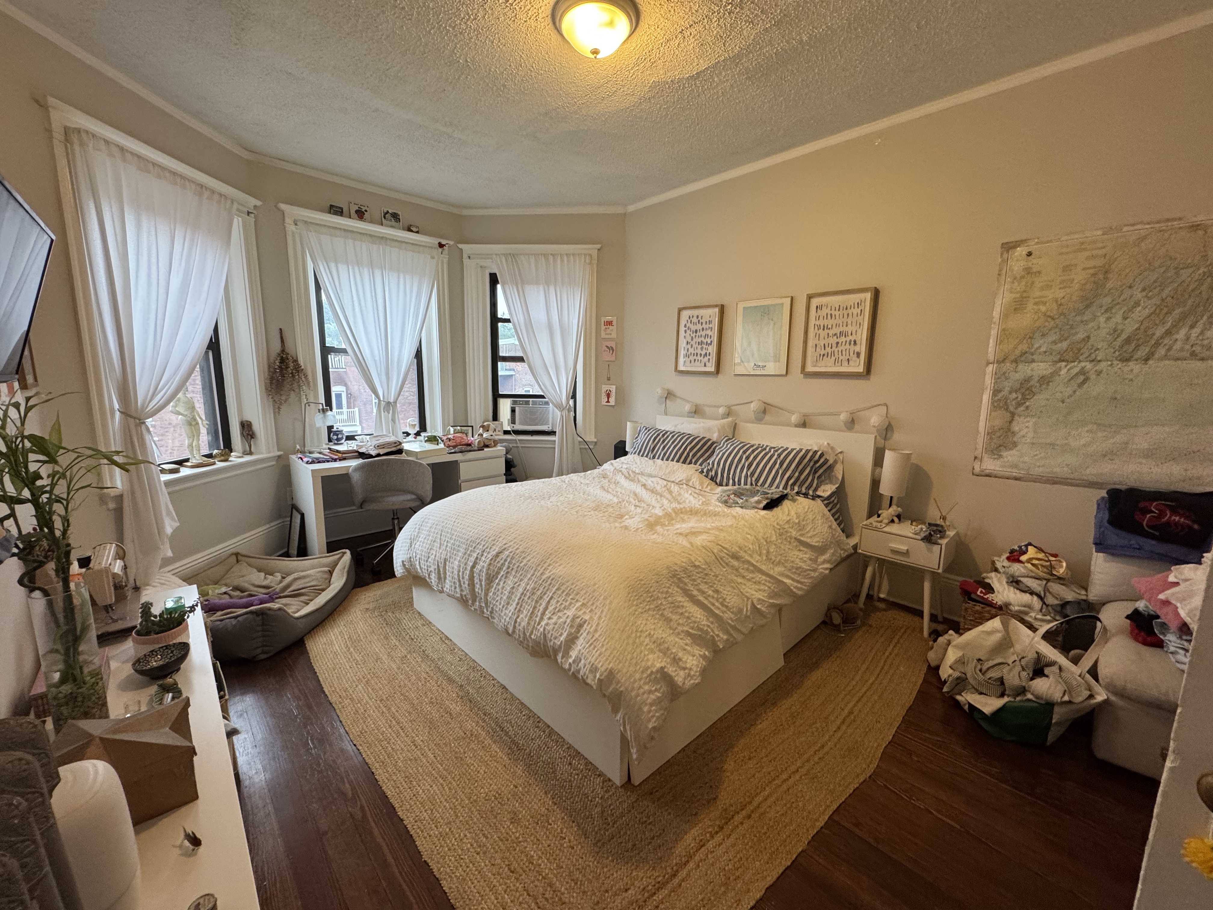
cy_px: 455
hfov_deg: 102.1
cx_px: 606
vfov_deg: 85.7
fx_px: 491
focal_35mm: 14
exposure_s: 1/120
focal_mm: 2.22
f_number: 2.2
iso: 250
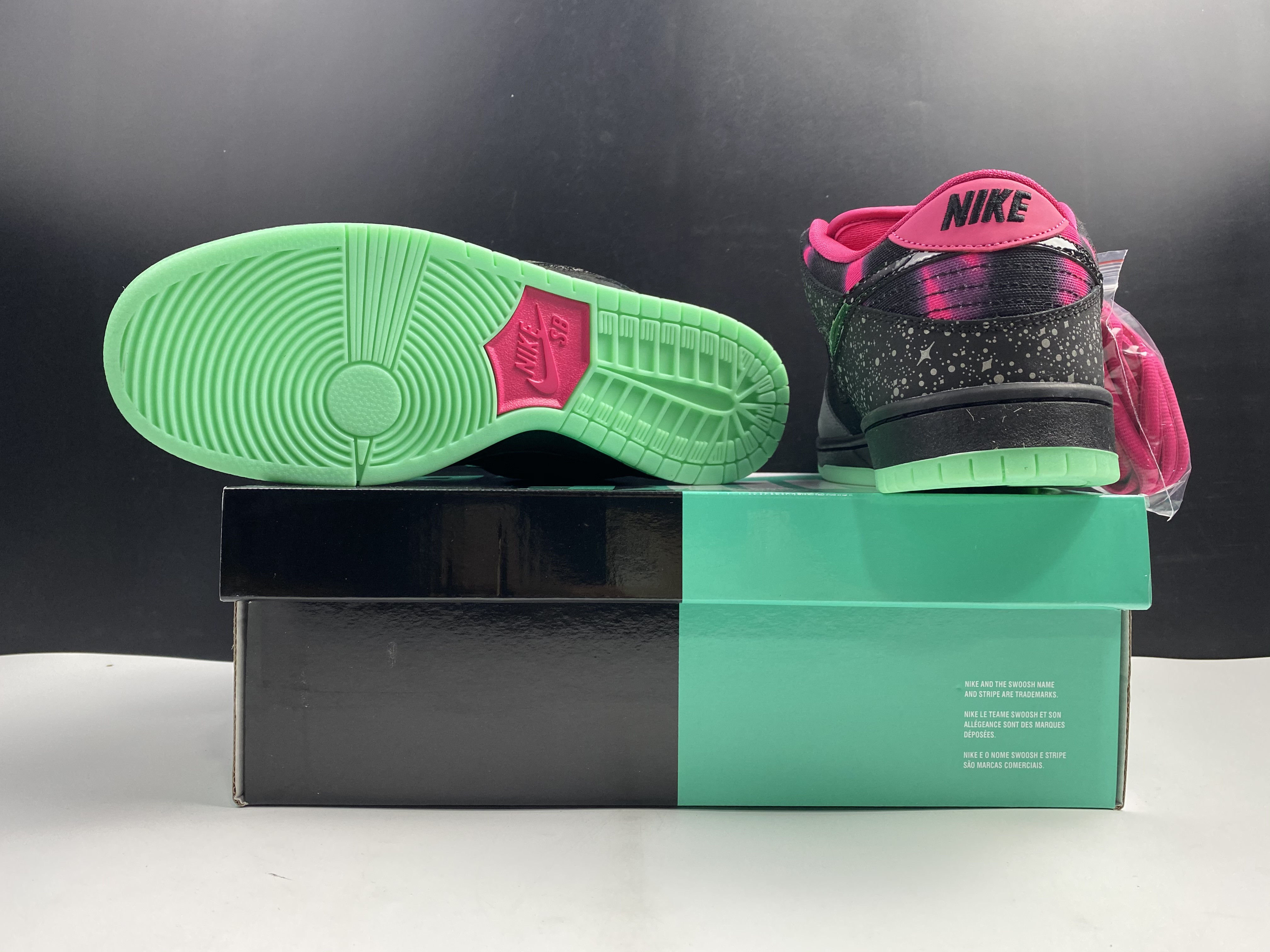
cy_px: 476
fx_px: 954
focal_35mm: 26
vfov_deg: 53.1
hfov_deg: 67.3
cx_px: 635
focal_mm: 4.25
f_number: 1.8
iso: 125
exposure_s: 1/91
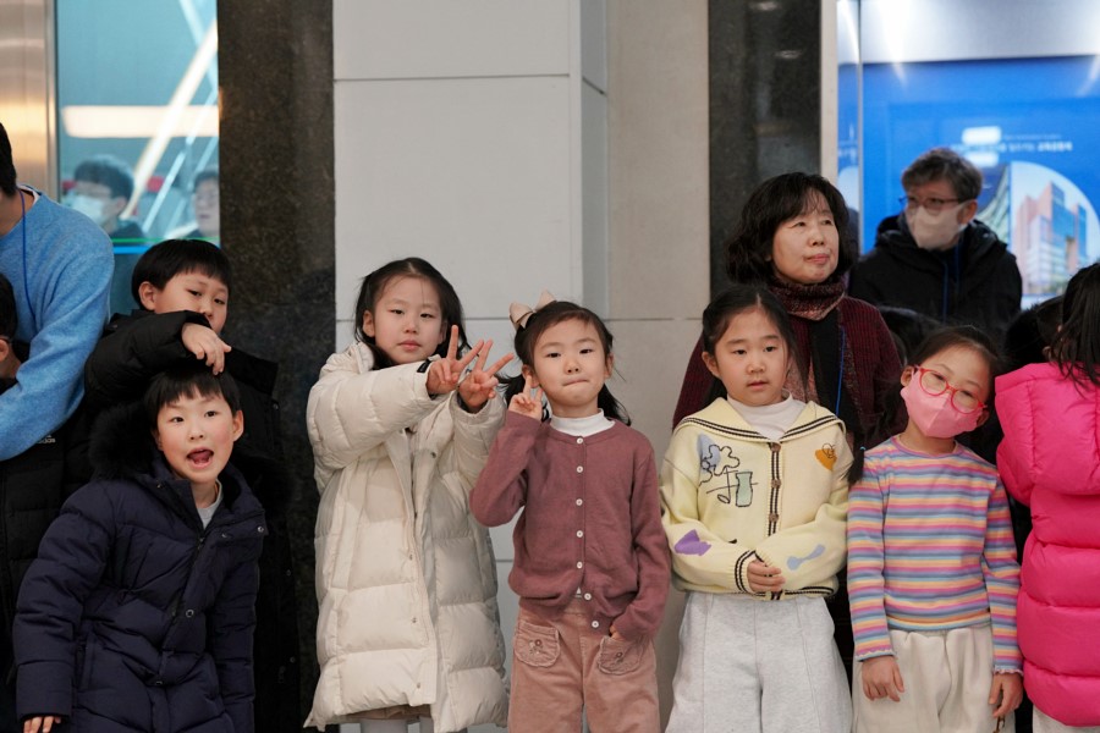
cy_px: 366
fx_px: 2719
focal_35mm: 89
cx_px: 550
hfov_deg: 22.9
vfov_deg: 15.4
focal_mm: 89
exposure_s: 1/160
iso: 2500
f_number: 4
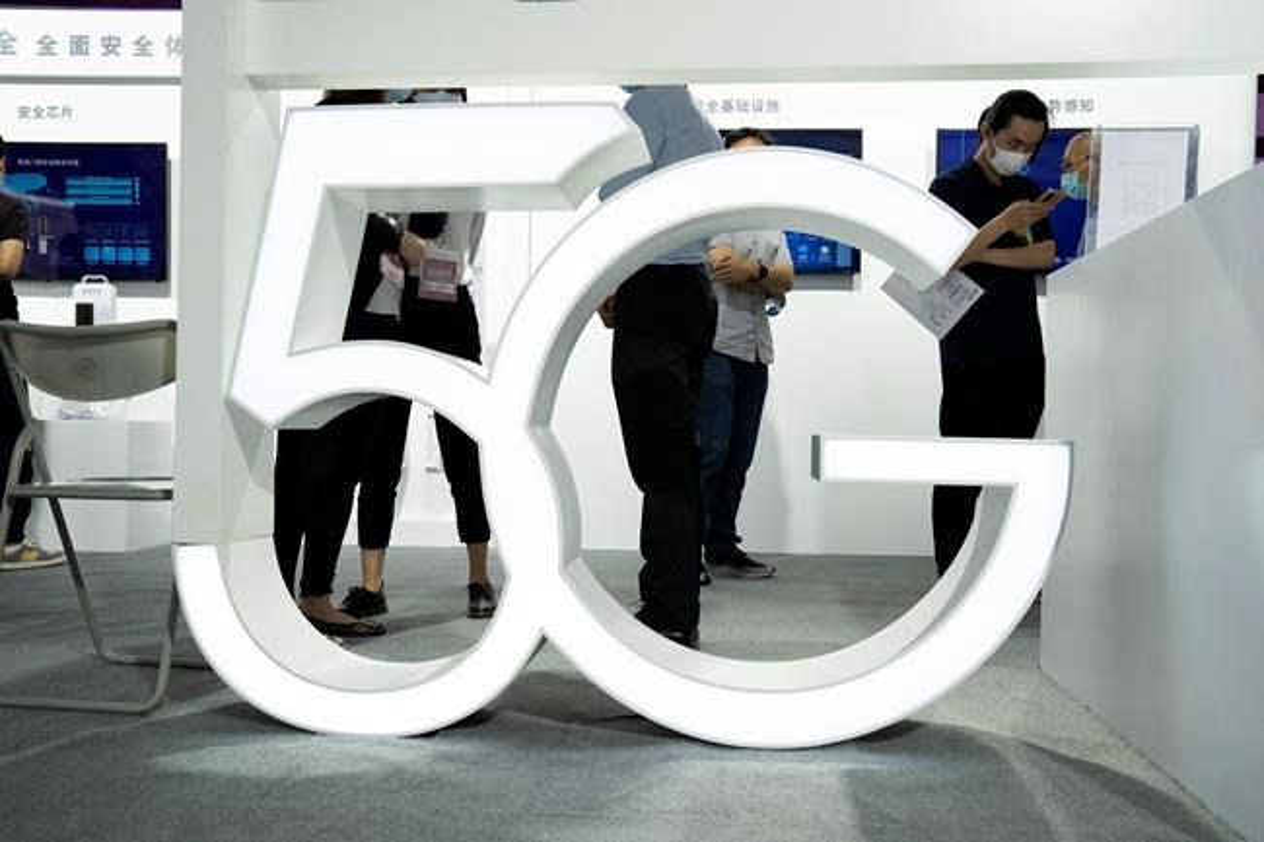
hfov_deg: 57.2
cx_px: 632
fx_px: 1158
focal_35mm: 33
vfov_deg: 39.9
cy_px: 421
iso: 3200
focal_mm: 33
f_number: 7.1
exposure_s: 1/320
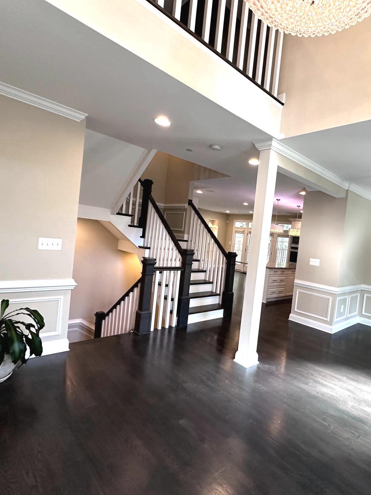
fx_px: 272
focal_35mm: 19
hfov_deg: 66.8
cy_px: 248
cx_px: 247
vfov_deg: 84.7
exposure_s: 1/120
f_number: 2.2
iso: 200
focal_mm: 2.22
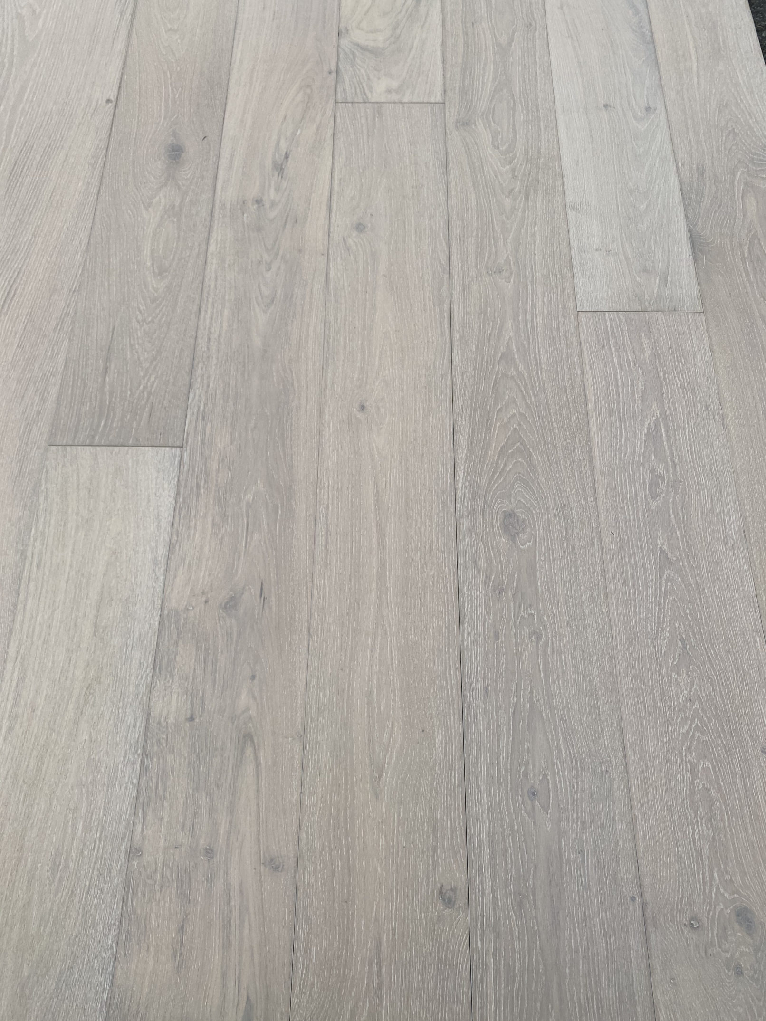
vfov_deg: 67.3
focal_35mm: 26
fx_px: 767
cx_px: 383
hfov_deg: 53.1
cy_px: 510
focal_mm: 4.25
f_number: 1.8
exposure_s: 1/1783
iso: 32
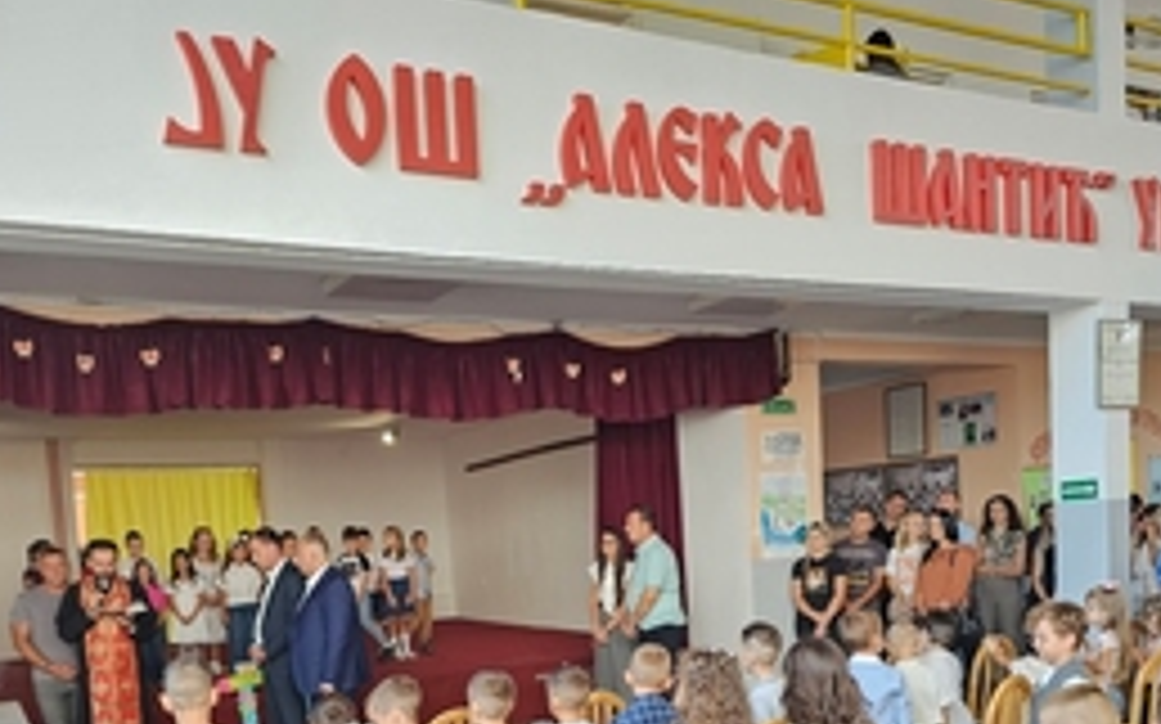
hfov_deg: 56.7
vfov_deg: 35.8
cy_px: 598
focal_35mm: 34
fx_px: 1075
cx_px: 536
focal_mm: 6.3
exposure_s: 1/142
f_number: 1.7
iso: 400
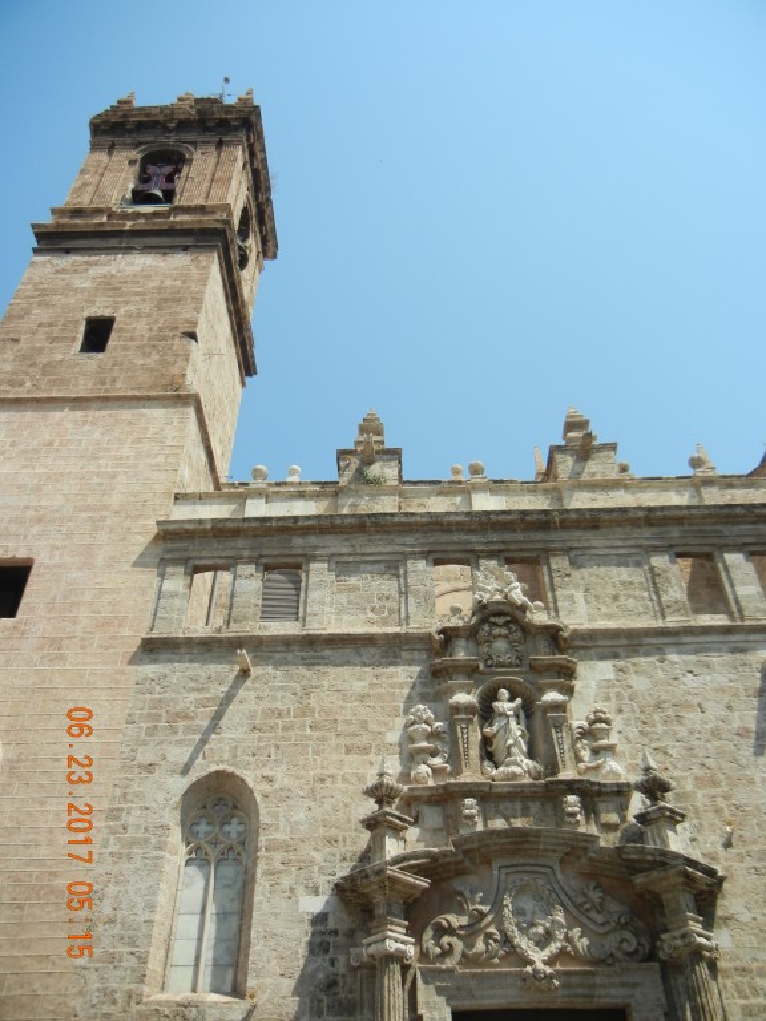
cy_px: 510
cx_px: 383
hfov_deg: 46.8
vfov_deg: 60.0
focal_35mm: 30
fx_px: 885
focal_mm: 5.4
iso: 160
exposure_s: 1/446
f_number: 7
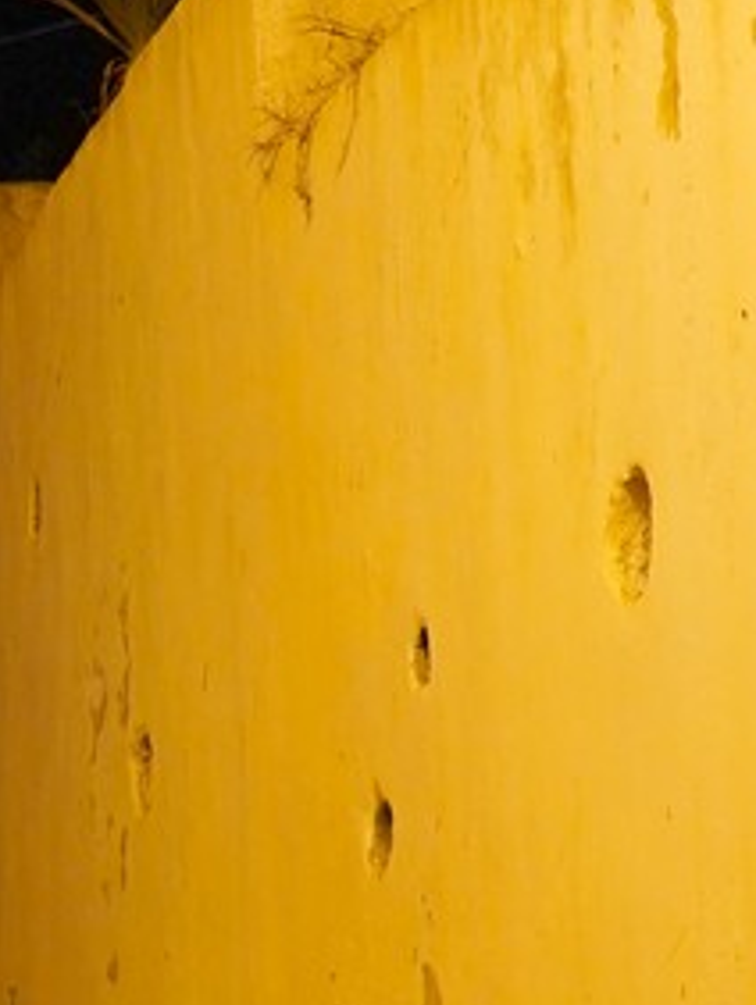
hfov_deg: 10.5
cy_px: 1091
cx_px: -521
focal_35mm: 135
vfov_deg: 14.3
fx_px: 3925
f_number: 2.8
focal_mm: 33
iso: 1600
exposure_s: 1/40
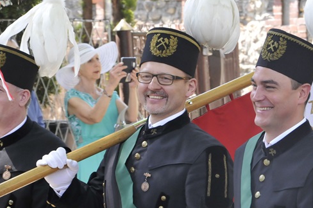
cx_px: 269
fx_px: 1867
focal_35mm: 215
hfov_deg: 9.6
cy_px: 180
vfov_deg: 6.4
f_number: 6.3
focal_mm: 70
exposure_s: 1/160
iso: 800
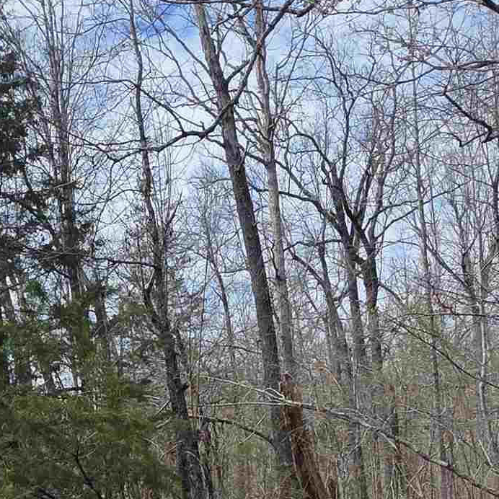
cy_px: 580
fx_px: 832
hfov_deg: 31.6
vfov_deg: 29.3
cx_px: 37
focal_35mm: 51
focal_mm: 2.2
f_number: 1.9
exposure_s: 1/1588
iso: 40
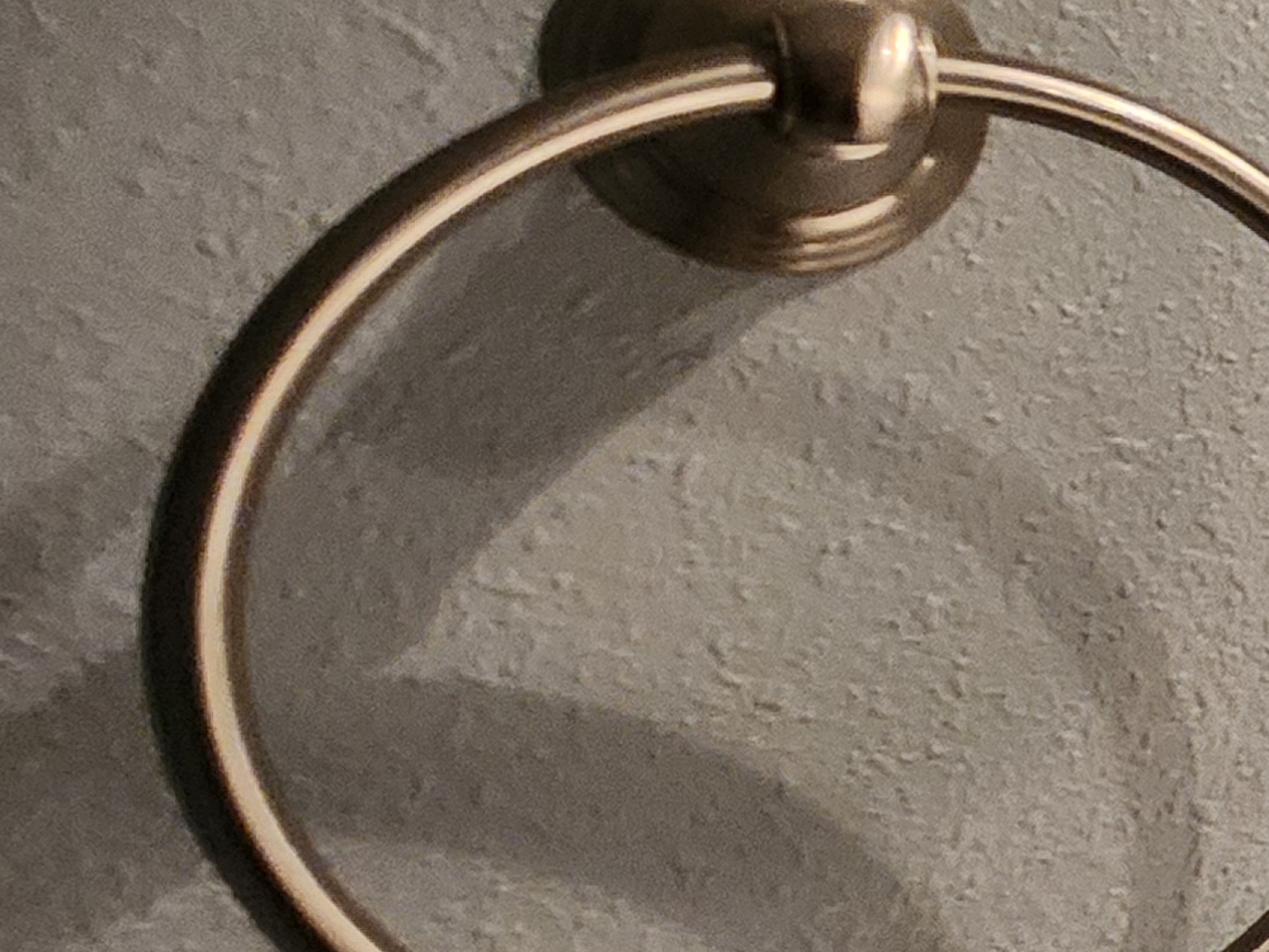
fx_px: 1906
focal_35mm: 52
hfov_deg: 20.2
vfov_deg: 28.0
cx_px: 2462
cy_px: 470
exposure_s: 1/40
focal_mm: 1.7
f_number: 2.2
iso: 320
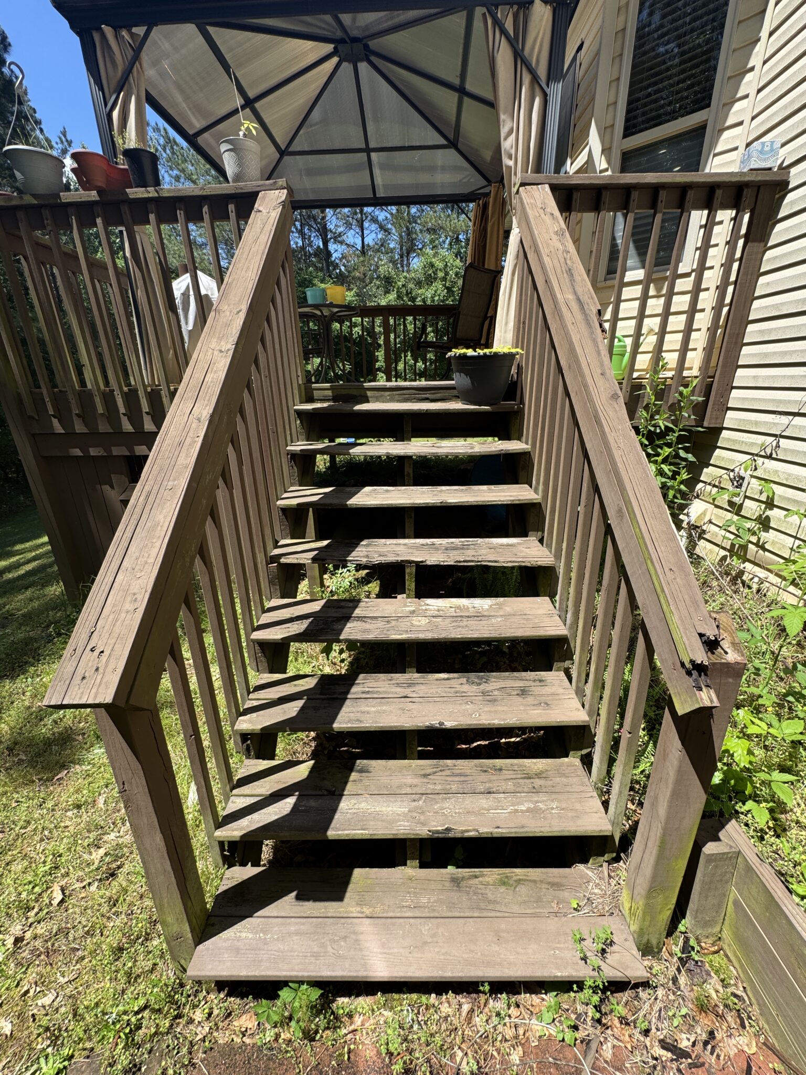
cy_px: 538
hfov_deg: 85.7
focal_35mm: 14
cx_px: 403
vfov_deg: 102.1
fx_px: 435
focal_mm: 2.22
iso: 40
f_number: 2.2
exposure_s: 1/693
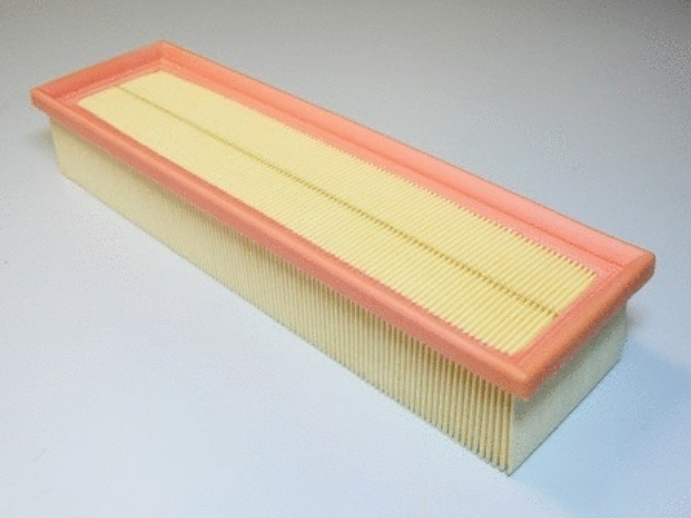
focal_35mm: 36
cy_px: 259
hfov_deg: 51.4
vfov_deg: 39.7
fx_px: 719
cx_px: 346
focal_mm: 6
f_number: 2.8
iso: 80
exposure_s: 1/50
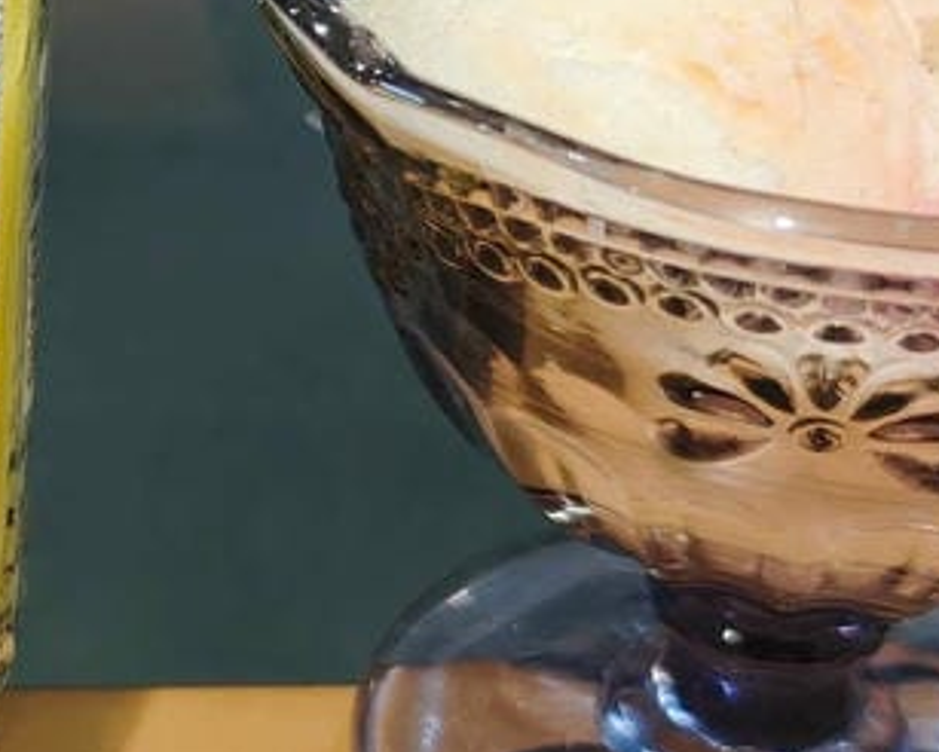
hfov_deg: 13.1
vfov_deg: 10.9
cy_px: 141
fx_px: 3921
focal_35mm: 141
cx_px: -364
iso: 500
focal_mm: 8.72
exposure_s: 1/60
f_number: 1.63
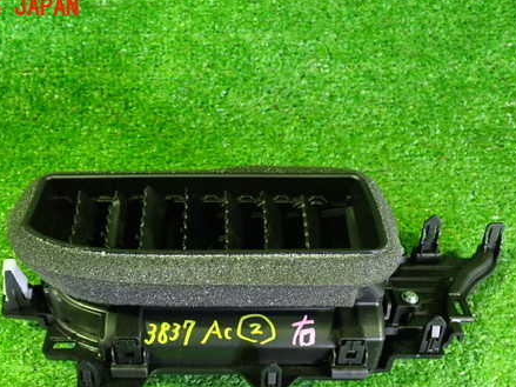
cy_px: 258
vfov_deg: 34.8
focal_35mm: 41
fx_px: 611
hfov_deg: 45.6
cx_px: 217
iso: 800
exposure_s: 1/20
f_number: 2.3
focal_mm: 5.4
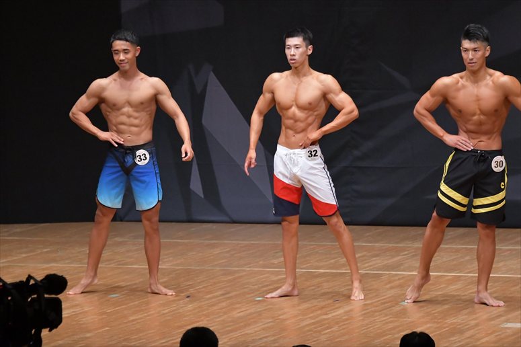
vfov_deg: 5.4
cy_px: 174
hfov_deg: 8.1
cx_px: 260
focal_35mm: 255
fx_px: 3689
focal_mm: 170
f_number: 5.6
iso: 6400
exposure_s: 1/400
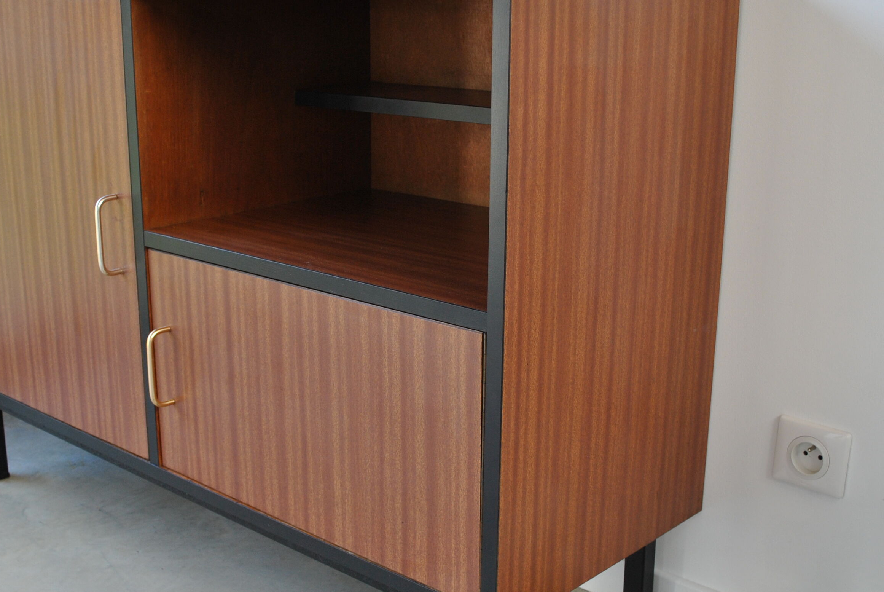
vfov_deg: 27.0
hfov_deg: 39.5
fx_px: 1229
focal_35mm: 50
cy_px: 338
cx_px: 372
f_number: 4
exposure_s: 1/60
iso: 200
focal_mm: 20
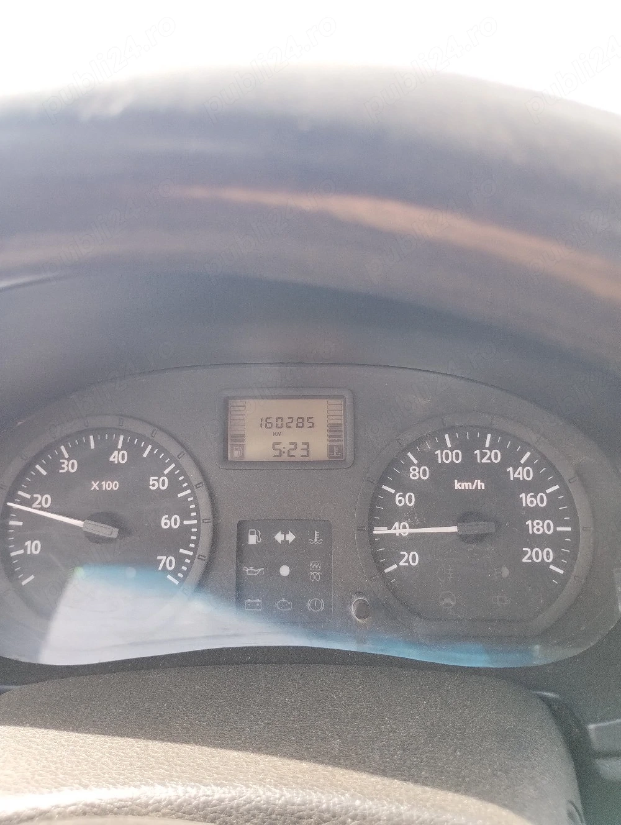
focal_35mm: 28
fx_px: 668
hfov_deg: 49.9
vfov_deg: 63.4
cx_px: 310
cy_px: 412
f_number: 1.8
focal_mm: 4.27
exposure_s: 1/50
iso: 116
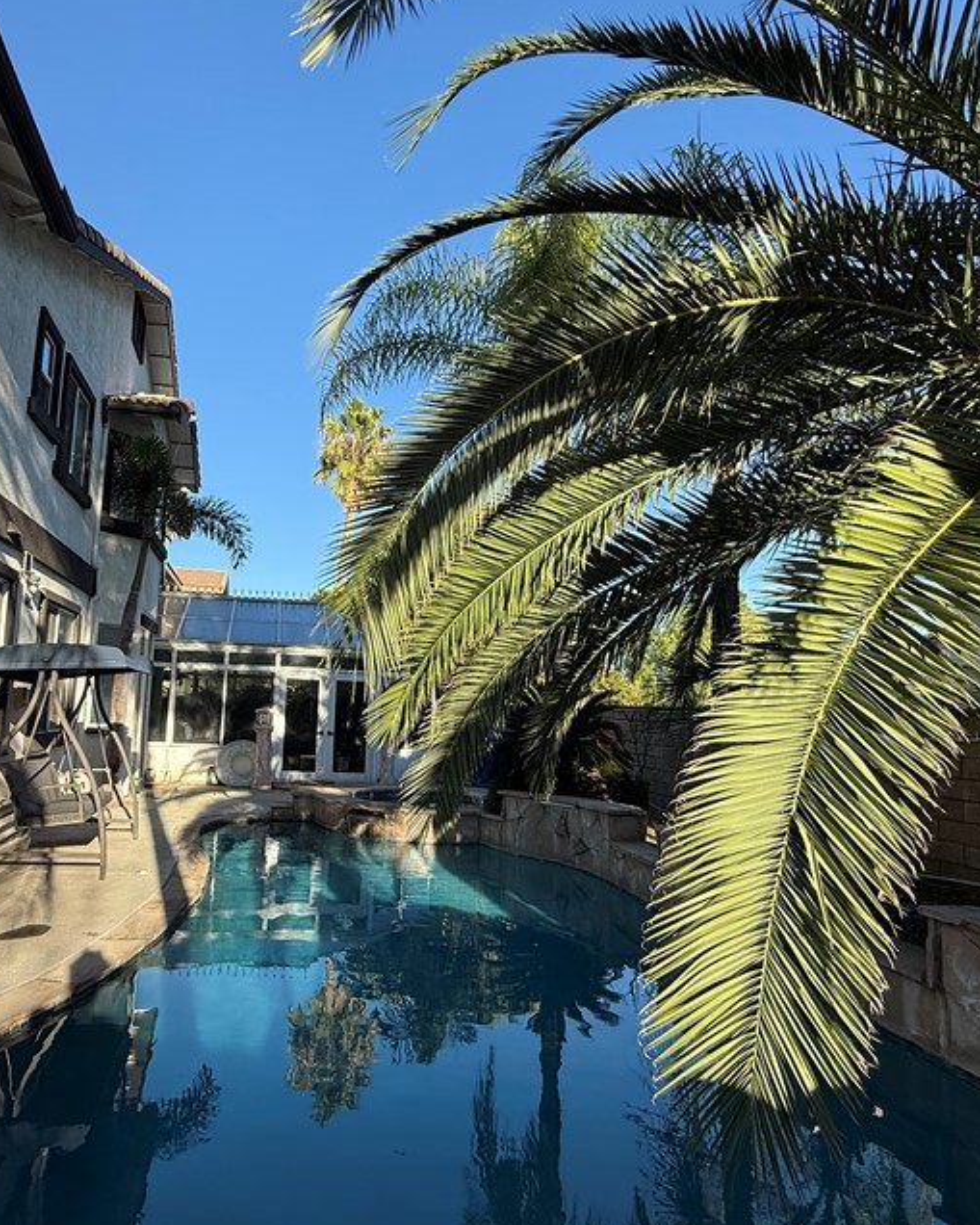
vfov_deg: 75.0
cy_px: 605
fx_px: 797
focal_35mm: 22
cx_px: 374
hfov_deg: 62.4
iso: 64
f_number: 2.2
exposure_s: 1/760
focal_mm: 2.22
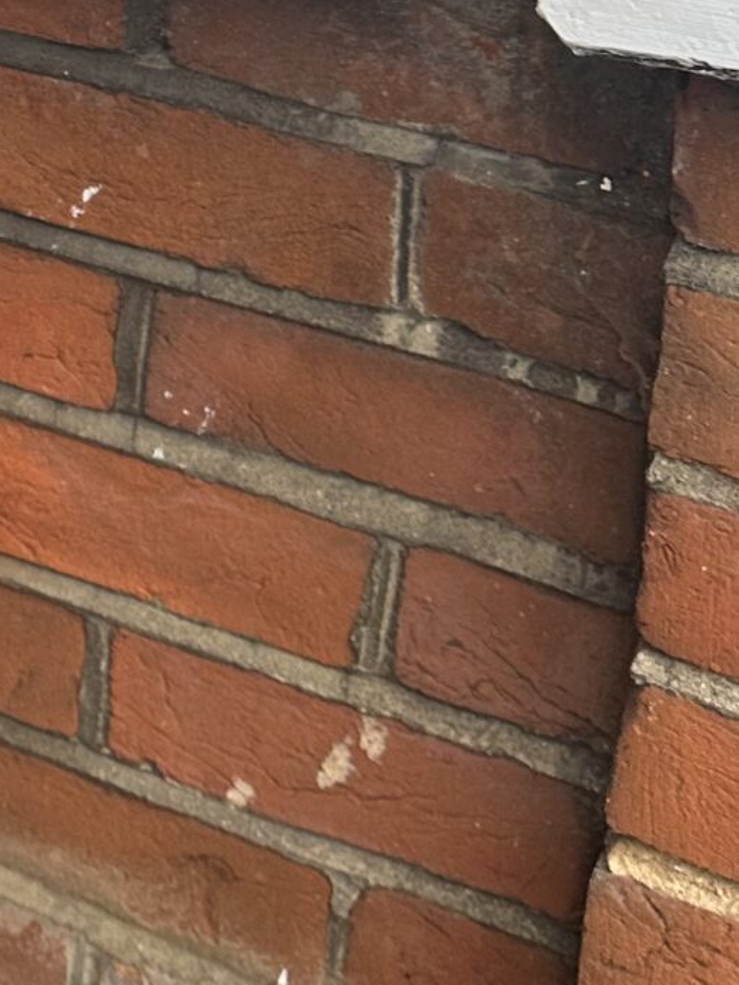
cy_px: -273
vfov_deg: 20.3
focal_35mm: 89
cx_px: -623
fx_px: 2532
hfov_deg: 14.5
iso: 64
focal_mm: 6.86
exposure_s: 1/121
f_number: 1.78
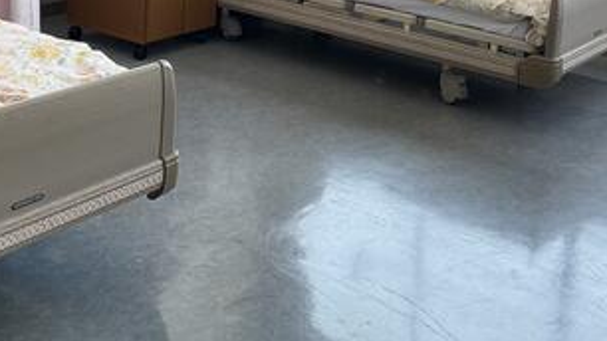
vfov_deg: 18.4
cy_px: -67
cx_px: 298
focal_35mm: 62
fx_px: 998
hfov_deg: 33.8
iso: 50
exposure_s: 1/100
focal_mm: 3
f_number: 1.8
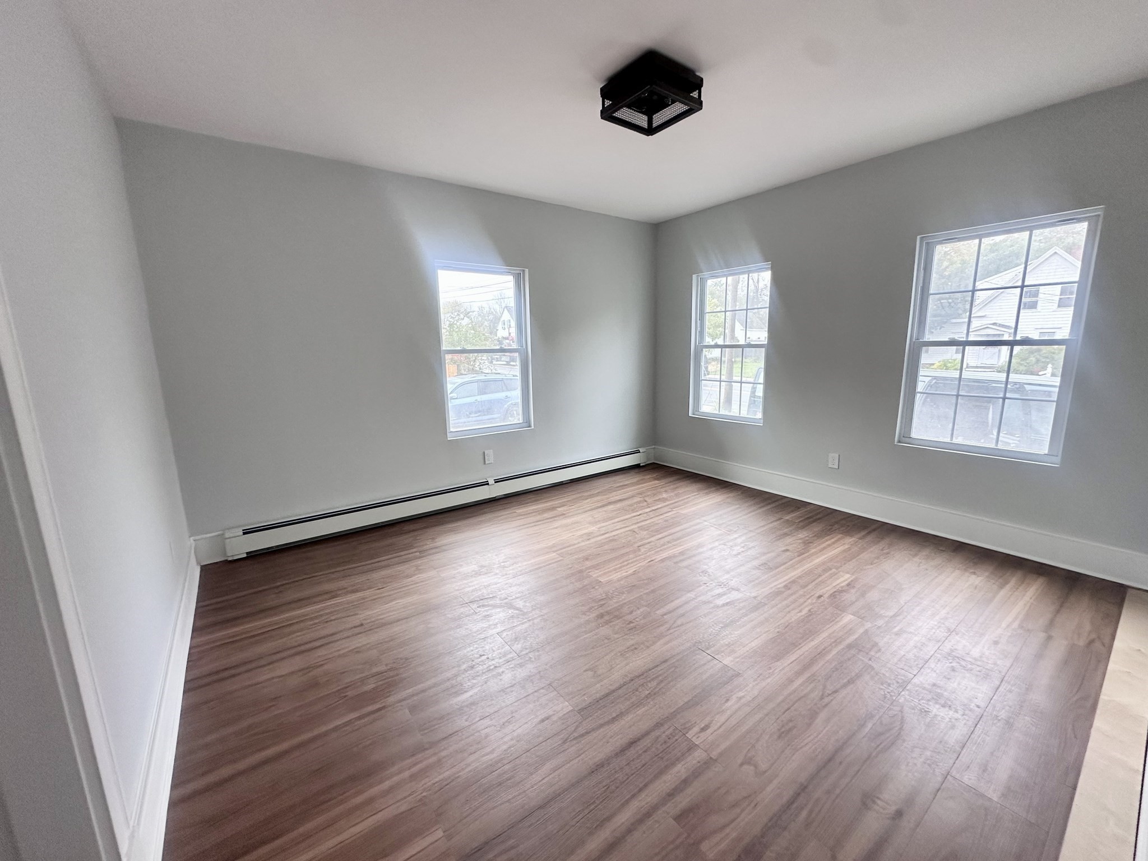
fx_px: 464
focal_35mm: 14
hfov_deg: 102.1
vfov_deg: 85.7
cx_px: 574
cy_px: 430
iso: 125
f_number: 2.2
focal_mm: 2.22
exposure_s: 1/99
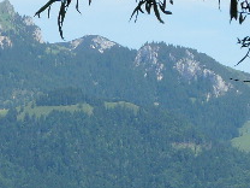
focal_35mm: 304
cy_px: 104
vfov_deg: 4.9
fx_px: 2196
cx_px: 19
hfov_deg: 6.5
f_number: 5.6
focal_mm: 13.6
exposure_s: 1/320
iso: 100
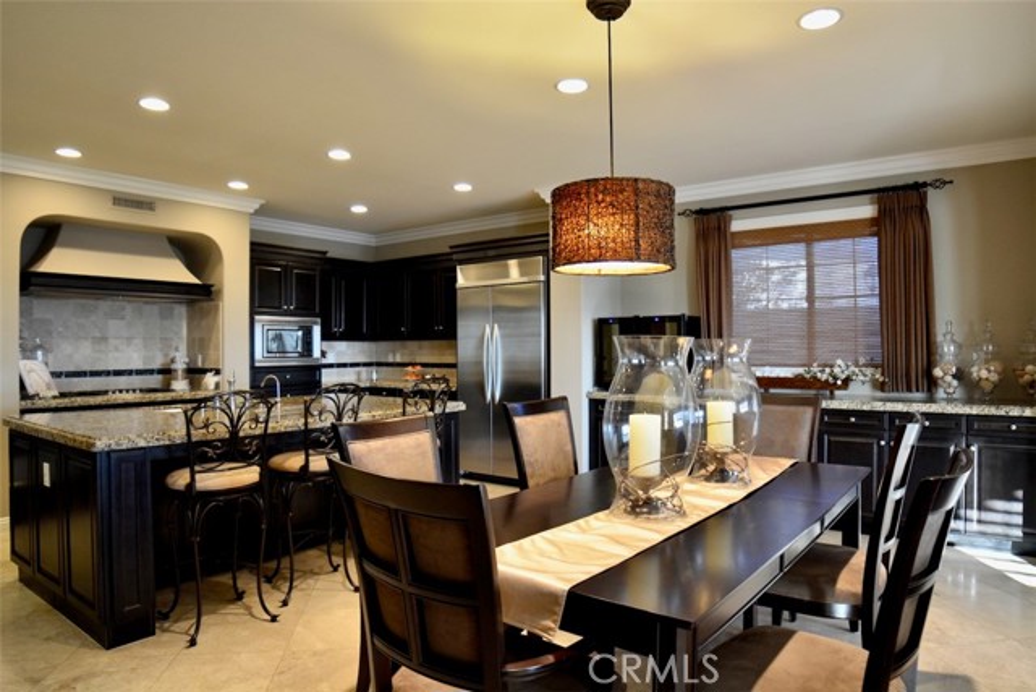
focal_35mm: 21
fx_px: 604
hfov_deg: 81.2
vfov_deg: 59.5
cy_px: 346
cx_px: 518
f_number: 3.5
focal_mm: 14
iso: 800
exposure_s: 1/50
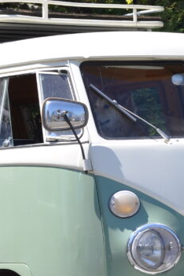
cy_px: 188
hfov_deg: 6.5
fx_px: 1610
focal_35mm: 210
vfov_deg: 9.8
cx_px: 178
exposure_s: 1/320
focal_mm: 48
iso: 200
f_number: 9
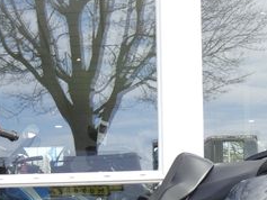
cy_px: 255
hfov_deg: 14.5
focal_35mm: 135
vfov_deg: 10.8
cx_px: 59
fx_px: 1042
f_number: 3.9
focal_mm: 9
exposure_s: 1/160
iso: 80
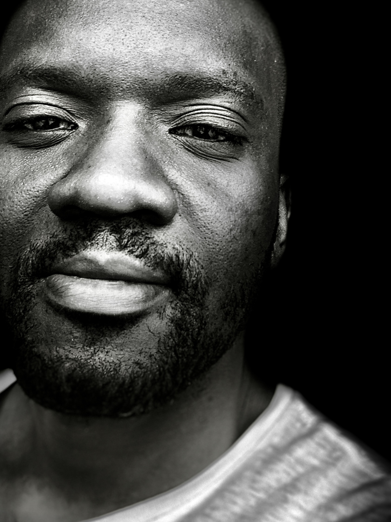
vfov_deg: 56.8
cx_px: 196
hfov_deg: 44.1
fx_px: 482
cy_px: 261
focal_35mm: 32
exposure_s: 1/102
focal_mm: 2.87
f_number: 2.2
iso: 64
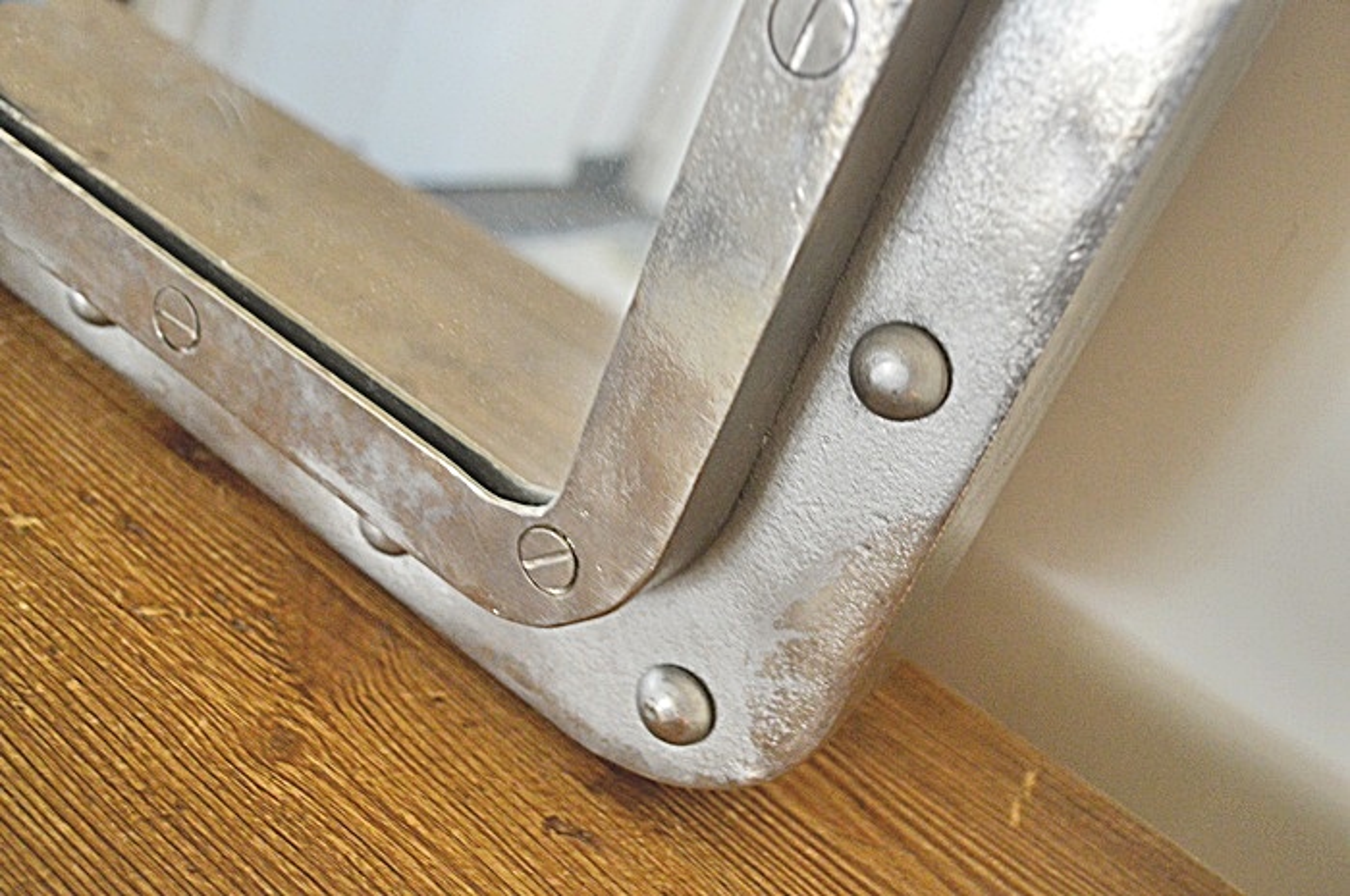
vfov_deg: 39.9
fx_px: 1236
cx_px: 675
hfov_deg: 57.3
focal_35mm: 33
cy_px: 448
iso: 1600
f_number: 4
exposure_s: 1/15
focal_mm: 22
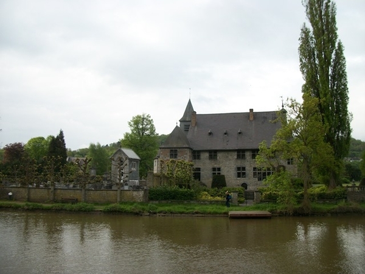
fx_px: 337
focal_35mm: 32
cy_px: 137
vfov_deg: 44.2
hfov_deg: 56.8
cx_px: 182
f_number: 2.9
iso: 80
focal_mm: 5.7
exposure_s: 1/640
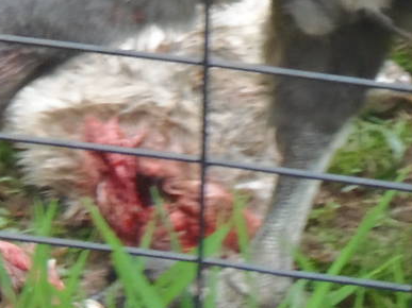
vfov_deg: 3.6
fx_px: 4866
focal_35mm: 409
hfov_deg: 4.8
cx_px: 290
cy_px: -96
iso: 200
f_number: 4.4
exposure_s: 1/30
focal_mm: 18.4
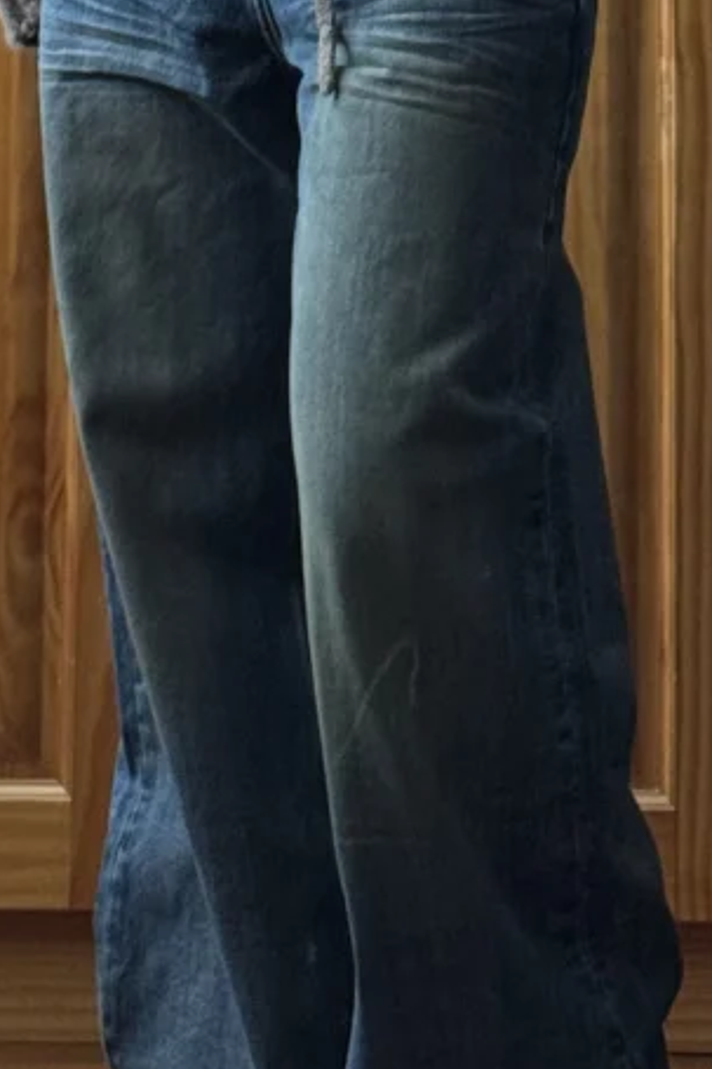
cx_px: 421
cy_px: -254
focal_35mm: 158
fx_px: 4691
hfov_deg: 8.7
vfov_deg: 12.7
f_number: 1.78
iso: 200
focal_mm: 6.76
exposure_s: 1/60
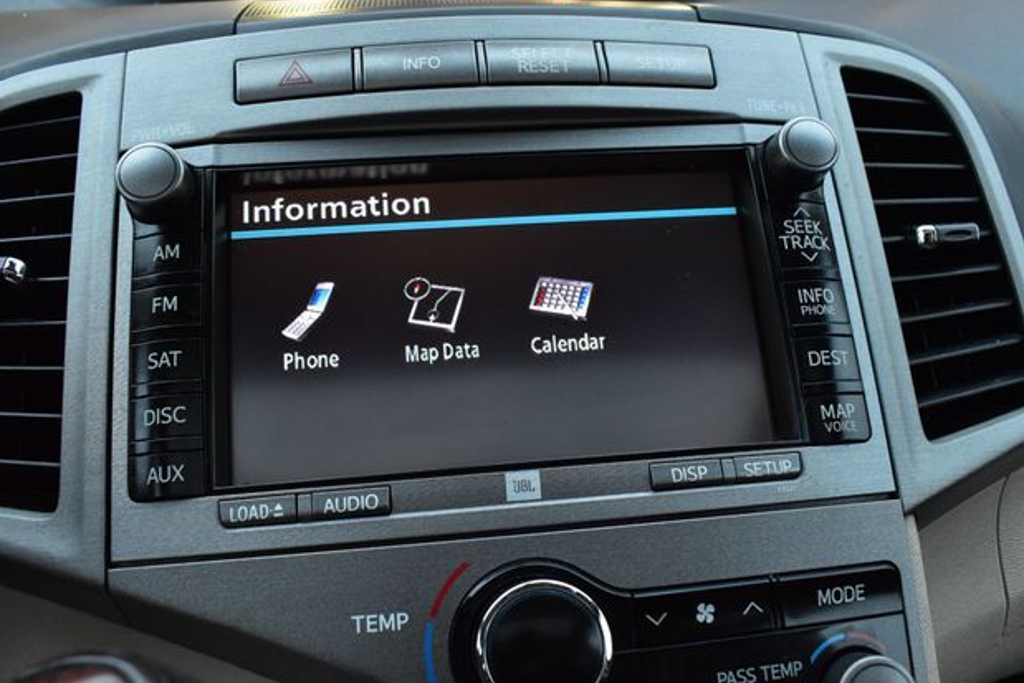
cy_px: 346
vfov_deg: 42.3
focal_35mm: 31
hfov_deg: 60.3
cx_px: 521
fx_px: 882
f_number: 7.1
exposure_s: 1/30
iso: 2500
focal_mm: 20
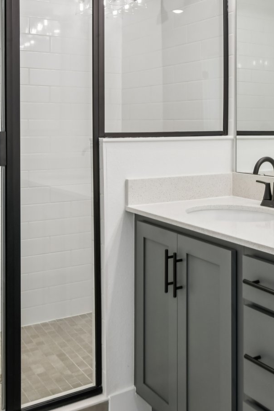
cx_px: 192
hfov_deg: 29.6
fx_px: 514
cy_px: 133
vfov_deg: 42.9
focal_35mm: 45
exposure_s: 1/50
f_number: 8
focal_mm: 20
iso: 400
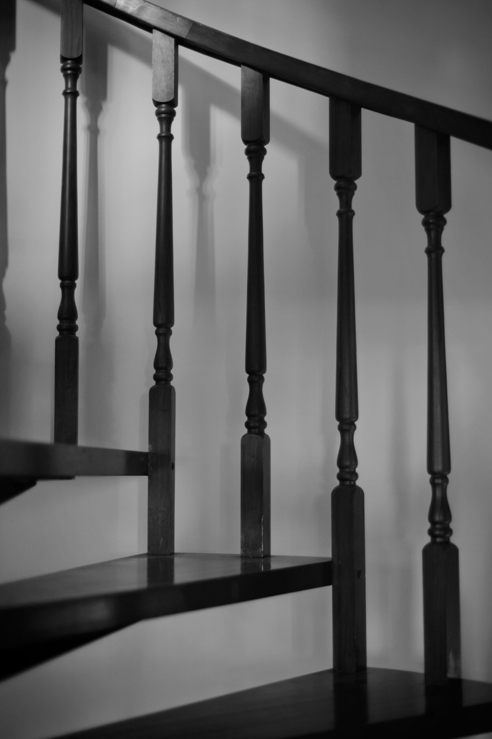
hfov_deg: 27.0
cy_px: 370
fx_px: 1026
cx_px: 246
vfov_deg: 39.6
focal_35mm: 50
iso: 200
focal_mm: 50
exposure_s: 1/30
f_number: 2
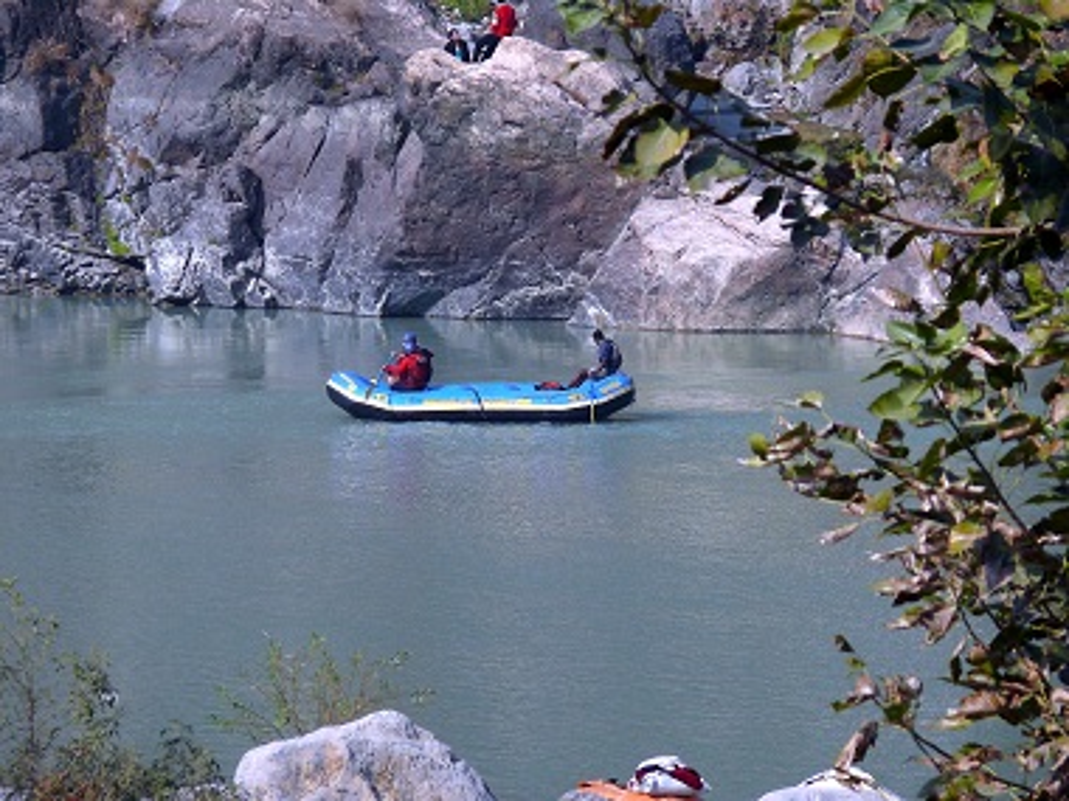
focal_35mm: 420
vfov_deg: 3.5
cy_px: 400
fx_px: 12970
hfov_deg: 4.7
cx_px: 534
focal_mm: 88.8
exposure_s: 1/1000
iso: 100
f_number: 5
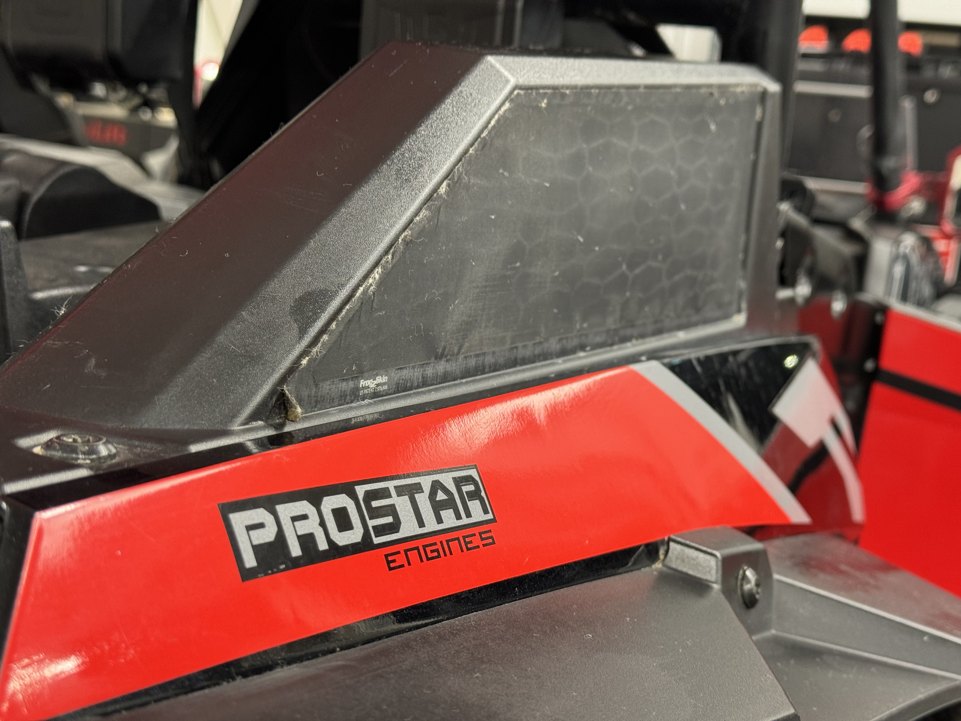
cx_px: 480
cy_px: 360
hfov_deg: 39.7
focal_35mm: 48
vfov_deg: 30.3
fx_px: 1333
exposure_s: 1/50
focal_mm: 6.86
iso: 160
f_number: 1.78
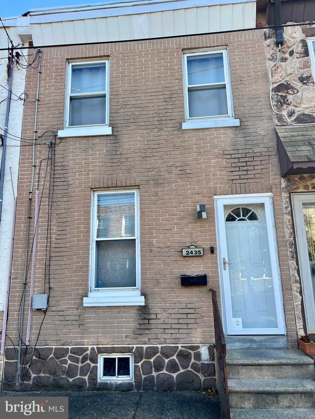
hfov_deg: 53.1
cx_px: 158
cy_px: 210
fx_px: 315
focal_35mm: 26
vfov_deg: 67.3
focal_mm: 5.7
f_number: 1.5
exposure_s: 1/646
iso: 50
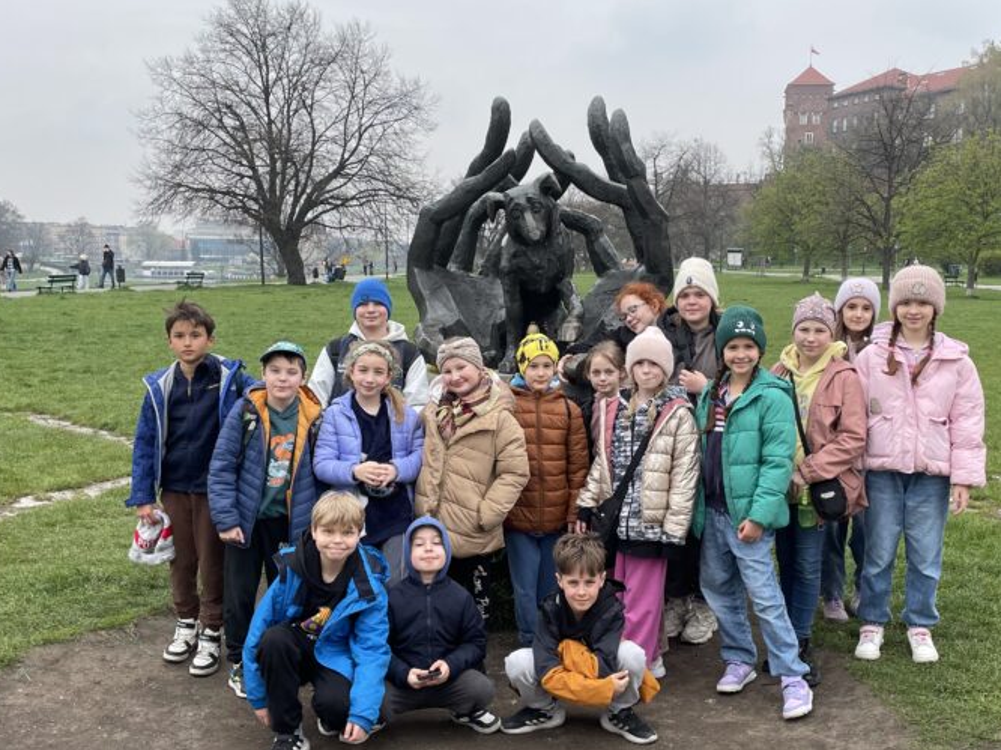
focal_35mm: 40
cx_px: 535
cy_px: 428
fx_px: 1156
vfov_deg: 35.9
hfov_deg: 46.8
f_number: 1.6
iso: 32
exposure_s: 1/643
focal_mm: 4.2
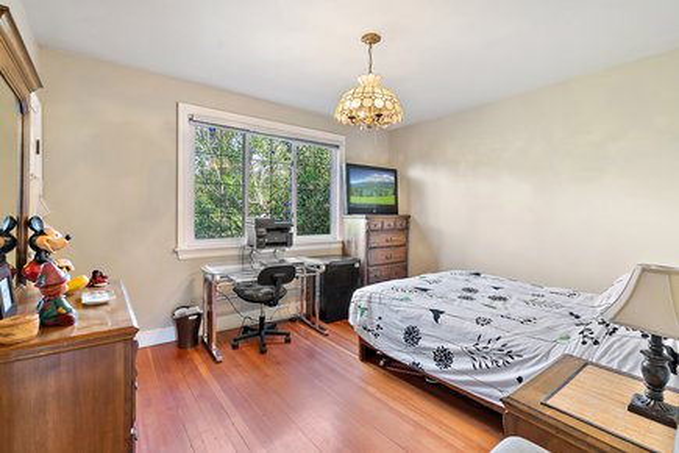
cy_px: 226
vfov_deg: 73.7
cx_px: 340
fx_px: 302
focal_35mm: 16
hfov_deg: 96.7
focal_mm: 16
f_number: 7.1
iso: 320
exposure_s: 1/1.67
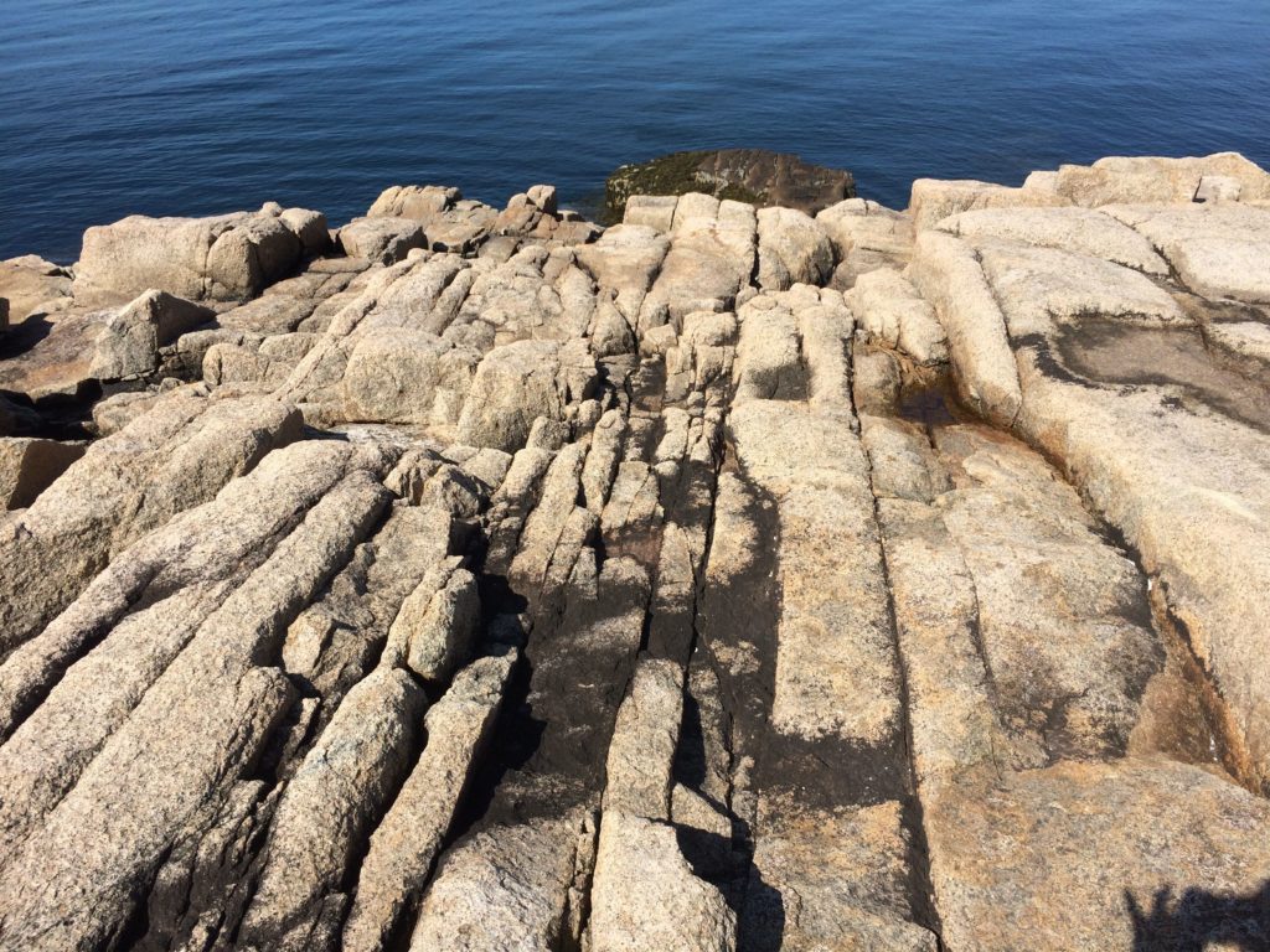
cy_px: 476
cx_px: 635
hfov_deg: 61.7
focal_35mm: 29
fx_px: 1064
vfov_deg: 48.2
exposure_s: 1/2564
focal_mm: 4.15
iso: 32
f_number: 2.2
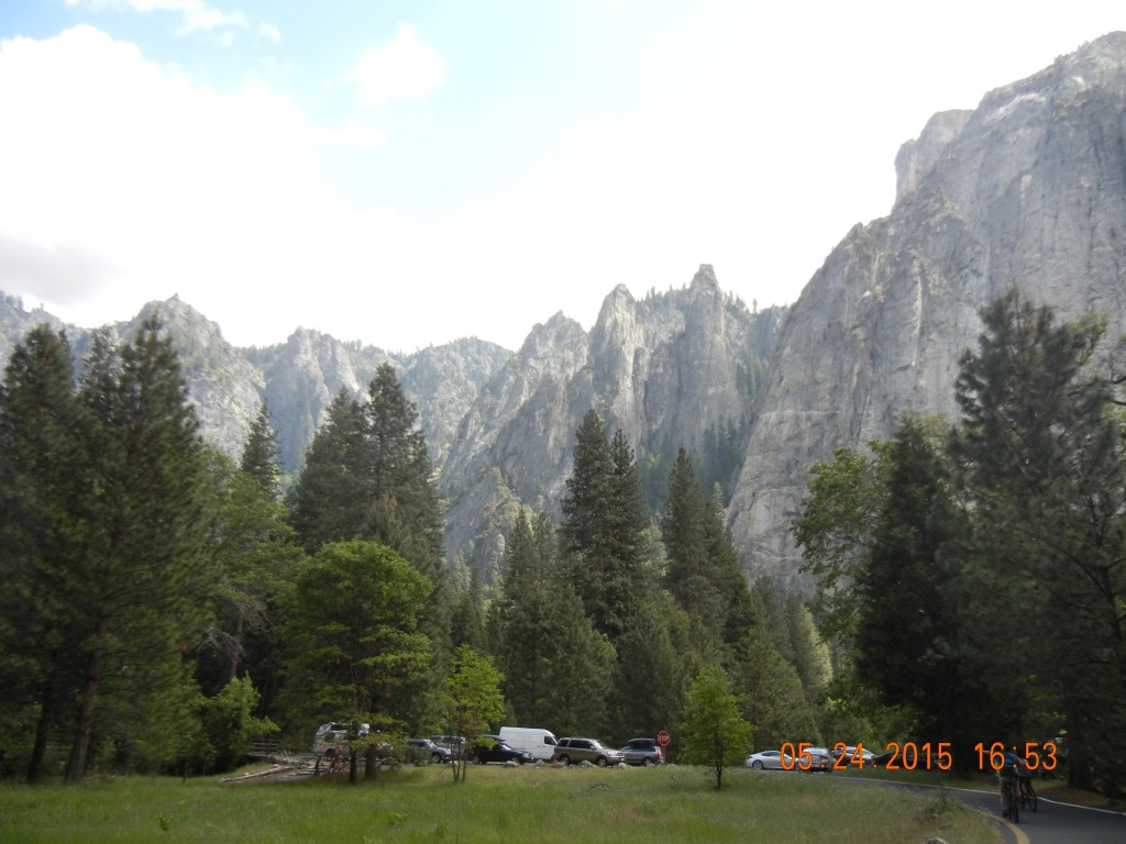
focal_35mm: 30
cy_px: 422
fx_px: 976
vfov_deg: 46.8
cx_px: 563
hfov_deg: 60.0
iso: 160
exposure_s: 1/453
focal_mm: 5.4
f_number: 3.5
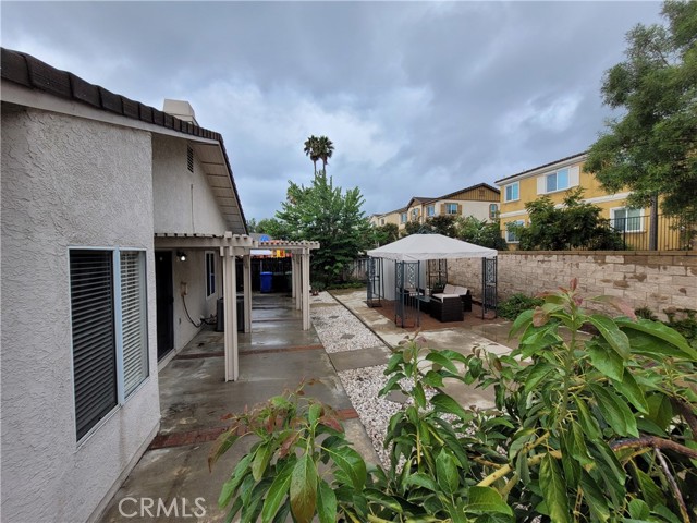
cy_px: 262
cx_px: 348
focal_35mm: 13
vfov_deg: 89.9
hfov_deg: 106.2
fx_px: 262
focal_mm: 1.74
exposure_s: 1/354
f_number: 2.2
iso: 40
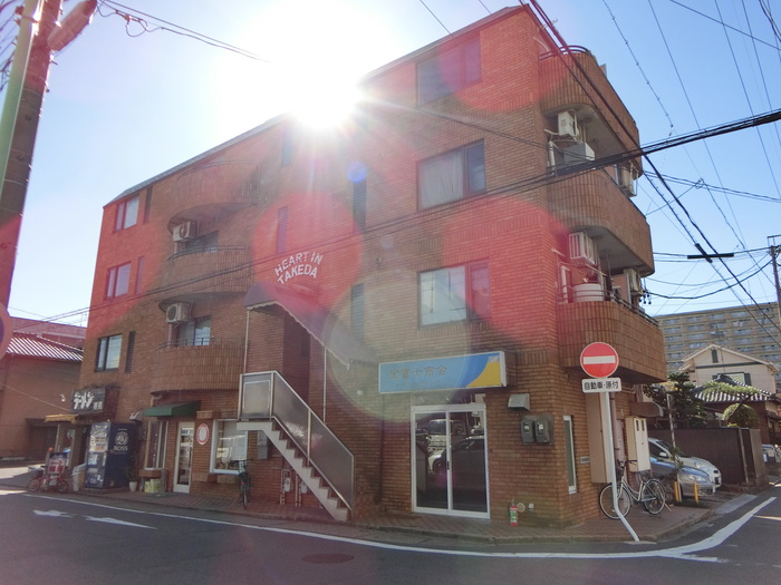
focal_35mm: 25
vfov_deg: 54.9
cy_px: 292
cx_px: 390
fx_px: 564
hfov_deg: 69.4
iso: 80
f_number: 7
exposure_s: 1/250
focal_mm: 4.5
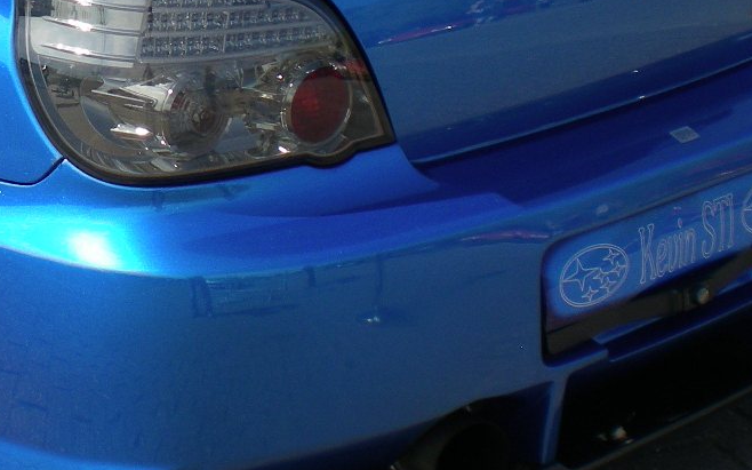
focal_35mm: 94
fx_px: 1926
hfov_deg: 21.6
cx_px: 79
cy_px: 5
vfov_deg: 13.7
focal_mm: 6.3
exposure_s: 1/240
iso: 50
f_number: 4.6
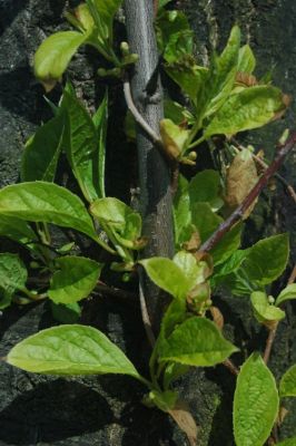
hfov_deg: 15.2
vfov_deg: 22.6
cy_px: 223
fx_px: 1112
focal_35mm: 90
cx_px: 148
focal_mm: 60
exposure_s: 1/640
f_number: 8
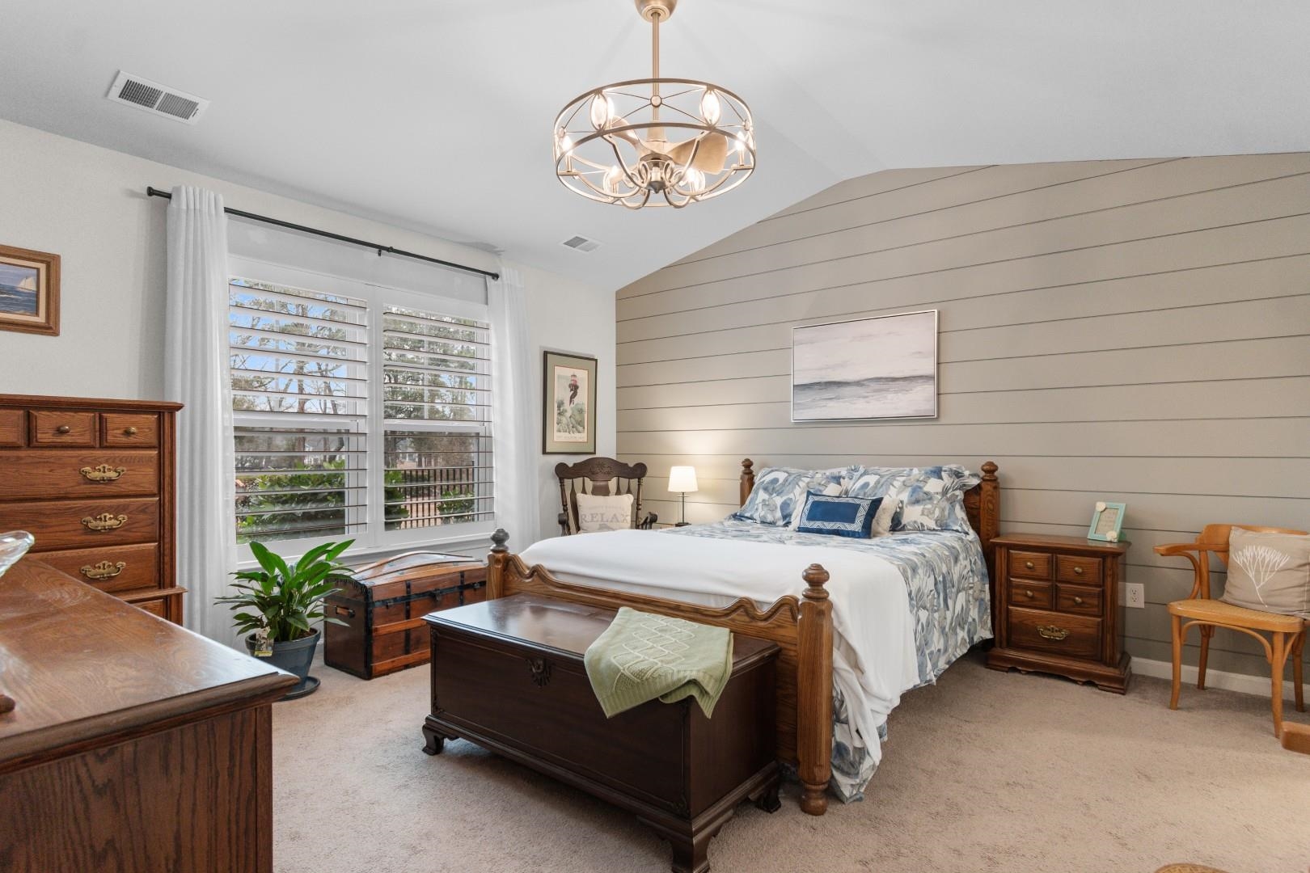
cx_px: 655
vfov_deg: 67.4
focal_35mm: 18
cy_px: 436
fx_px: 655
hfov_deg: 90.0
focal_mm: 12
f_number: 4.8
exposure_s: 2
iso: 100
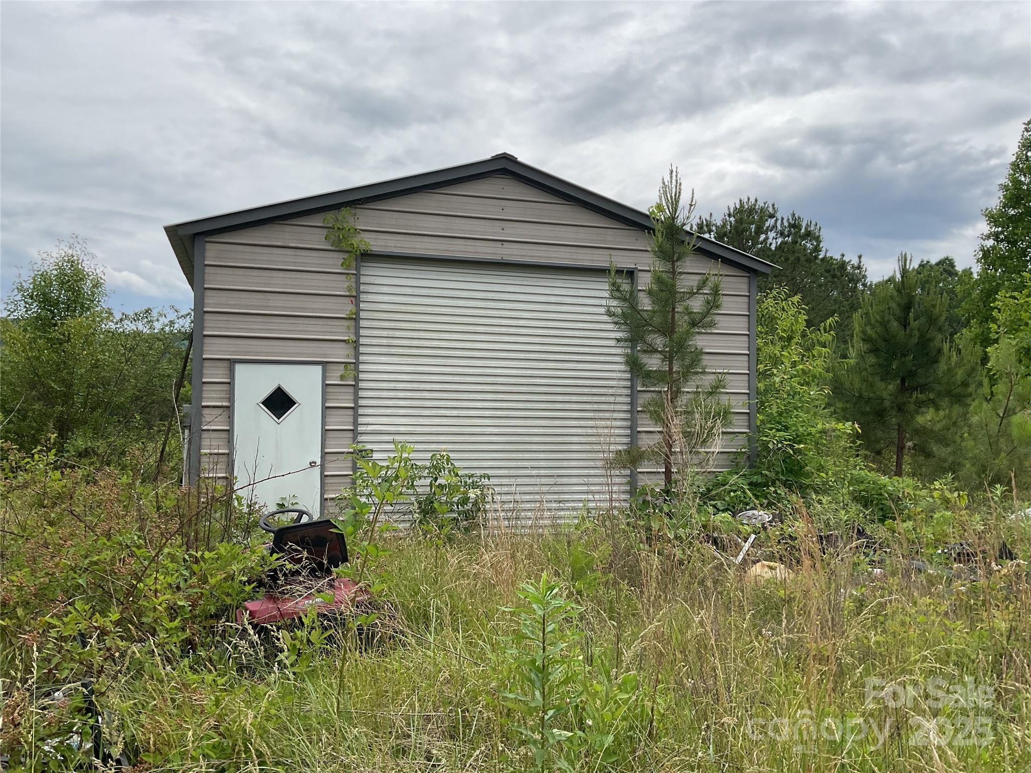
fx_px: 864
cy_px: 386
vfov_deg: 48.2
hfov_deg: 61.7
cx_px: 516
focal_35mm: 29
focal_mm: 3
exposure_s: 1/2959
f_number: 1.8
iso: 16
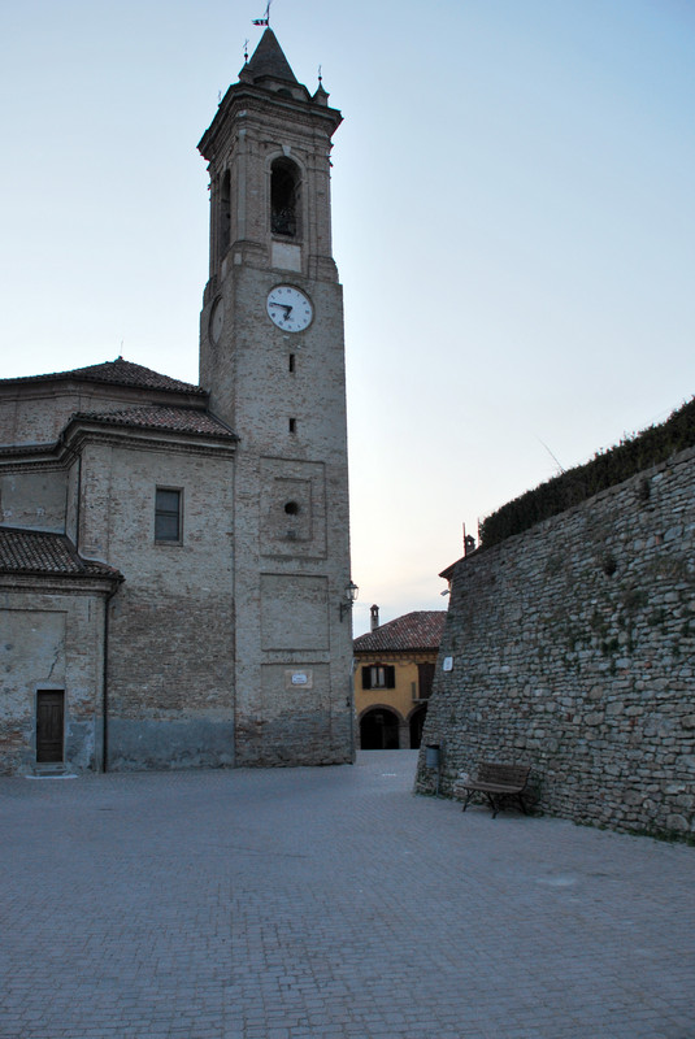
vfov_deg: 67.3
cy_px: 520
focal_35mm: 27
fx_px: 780
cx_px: 348
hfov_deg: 48.0
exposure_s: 1/15
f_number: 3.5
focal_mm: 18
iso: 200
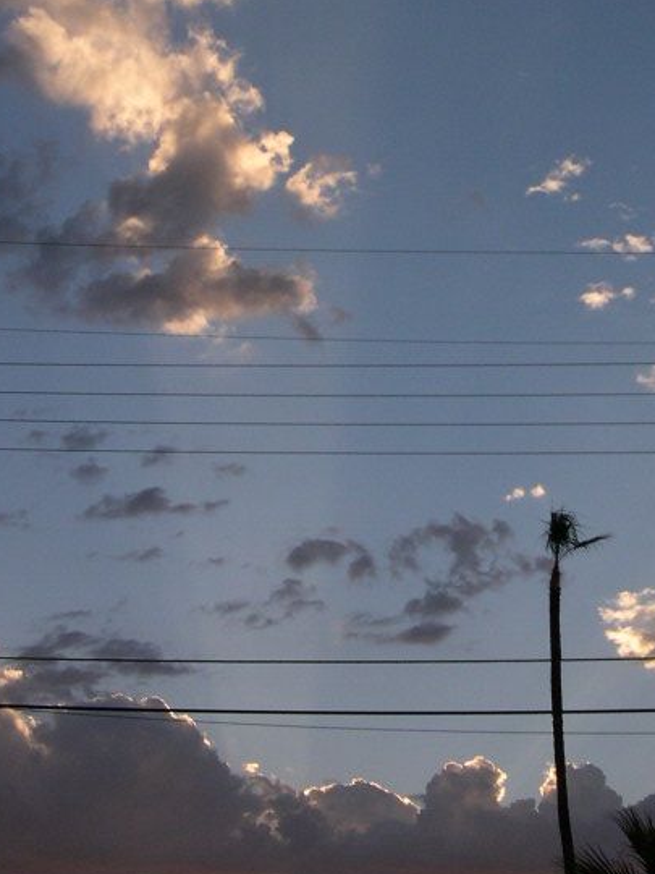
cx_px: 448
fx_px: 1817
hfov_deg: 20.4
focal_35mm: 72
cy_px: 275
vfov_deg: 26.8
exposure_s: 1/142
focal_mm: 8
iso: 100
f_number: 7.6
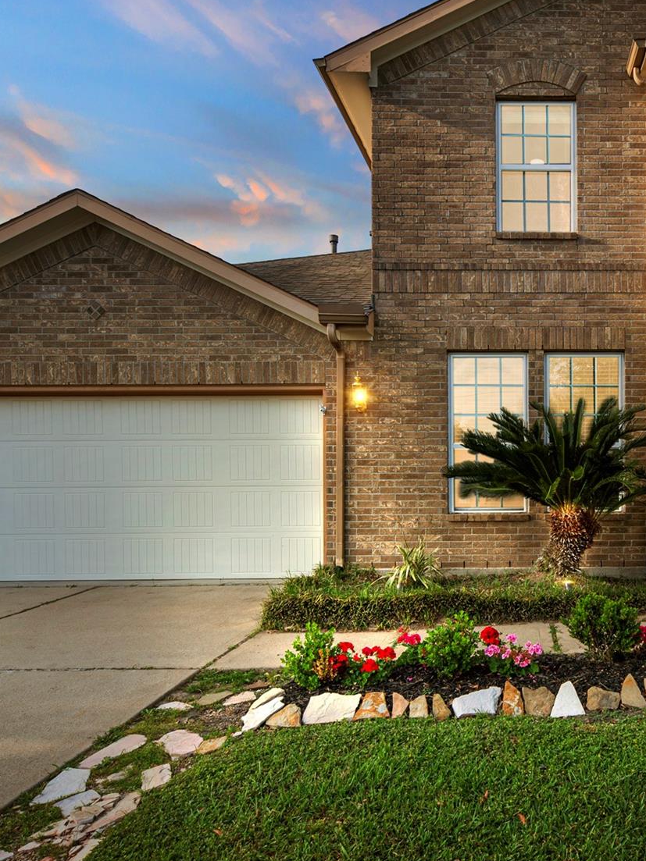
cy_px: 441
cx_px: 550
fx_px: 622
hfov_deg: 50.3
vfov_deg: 69.4
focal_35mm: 25
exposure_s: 1/80
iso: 100
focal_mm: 14
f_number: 8
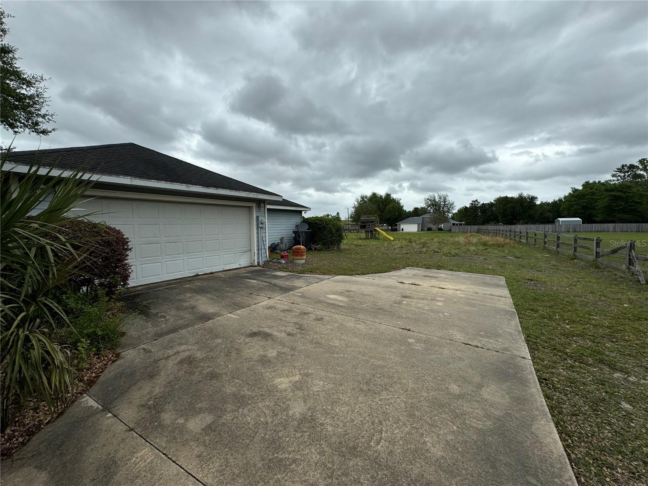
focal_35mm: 14
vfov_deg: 85.7
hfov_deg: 102.1
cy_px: 243
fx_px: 262
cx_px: 324
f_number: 2.2
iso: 50
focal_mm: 2.22
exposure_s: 1/1143
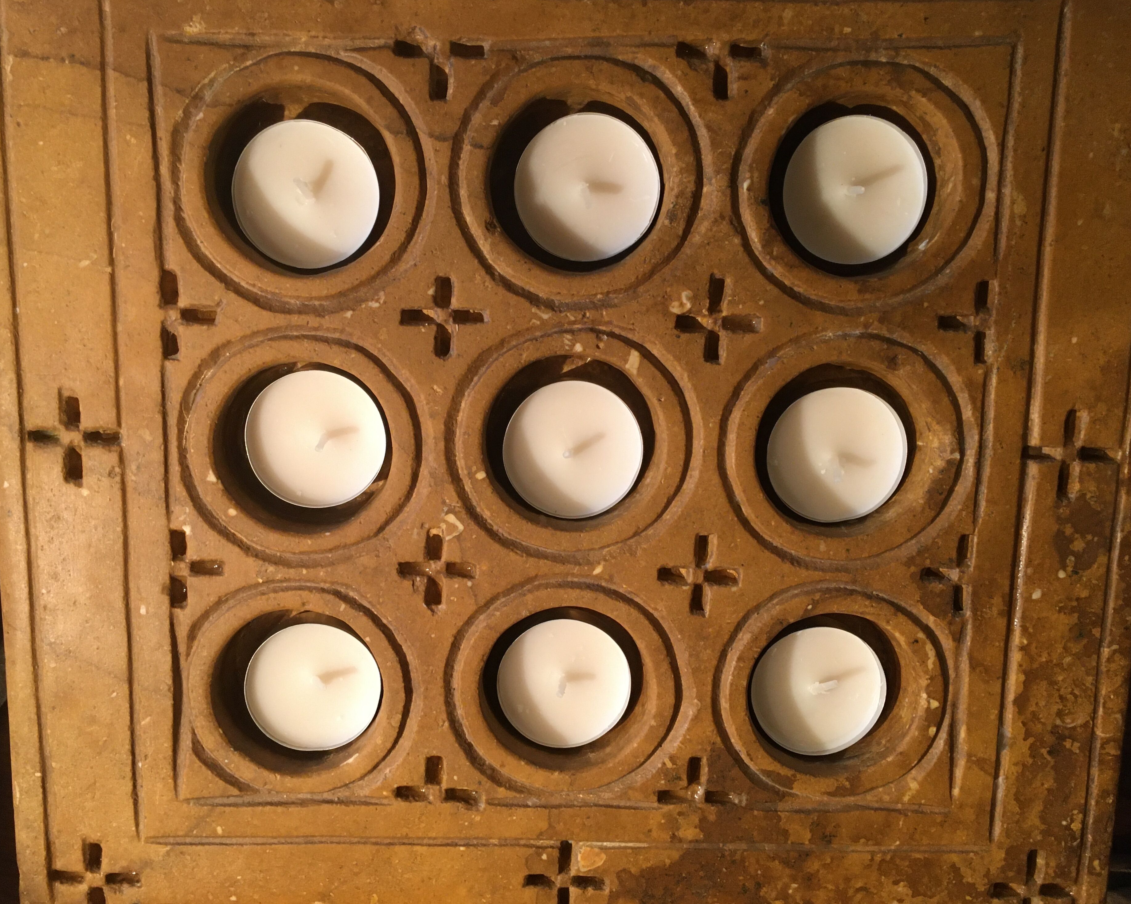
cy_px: 443
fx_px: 1038
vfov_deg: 47.1
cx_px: 536
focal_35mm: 31
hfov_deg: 57.2
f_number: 2.2
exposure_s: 1/33
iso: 160
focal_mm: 4.15
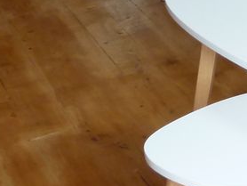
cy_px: -131
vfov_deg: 12.0
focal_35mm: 115
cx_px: 434
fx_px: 821
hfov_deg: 15.0
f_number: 3.3
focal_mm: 4.1
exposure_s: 1/30
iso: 160
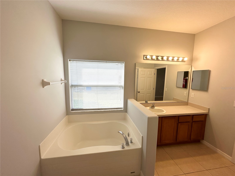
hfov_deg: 102.1
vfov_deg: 85.7
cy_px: 88
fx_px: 95
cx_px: 118
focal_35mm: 14
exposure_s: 1/306
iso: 40
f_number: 2.2
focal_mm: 2.22
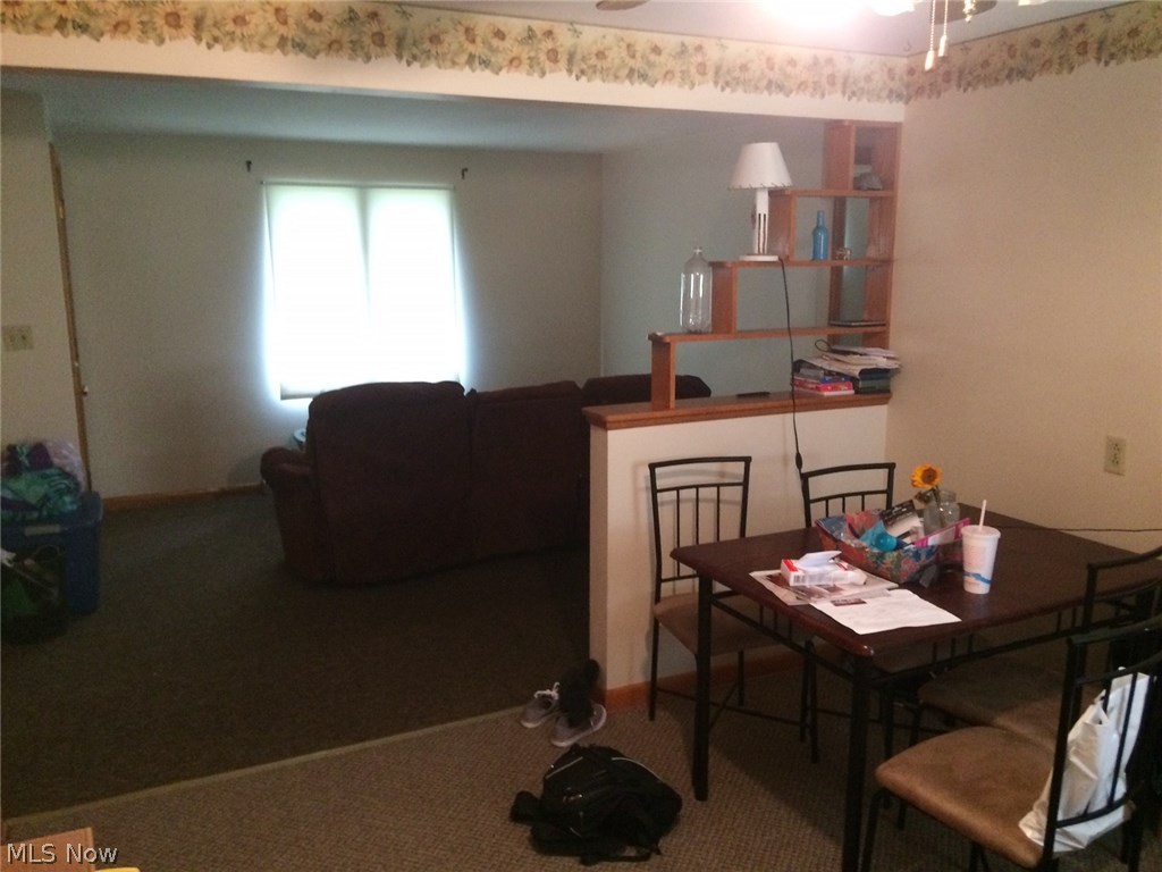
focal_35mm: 29
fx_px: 973
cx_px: 581
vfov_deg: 48.2
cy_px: 436
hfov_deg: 61.7
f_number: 2.2
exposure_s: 1/17
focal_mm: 4.15
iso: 320
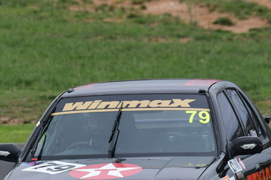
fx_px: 10557
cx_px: 105
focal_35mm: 1403
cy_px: 148
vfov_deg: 1.0
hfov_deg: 1.5
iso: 800
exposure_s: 1/640
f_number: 11
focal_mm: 500
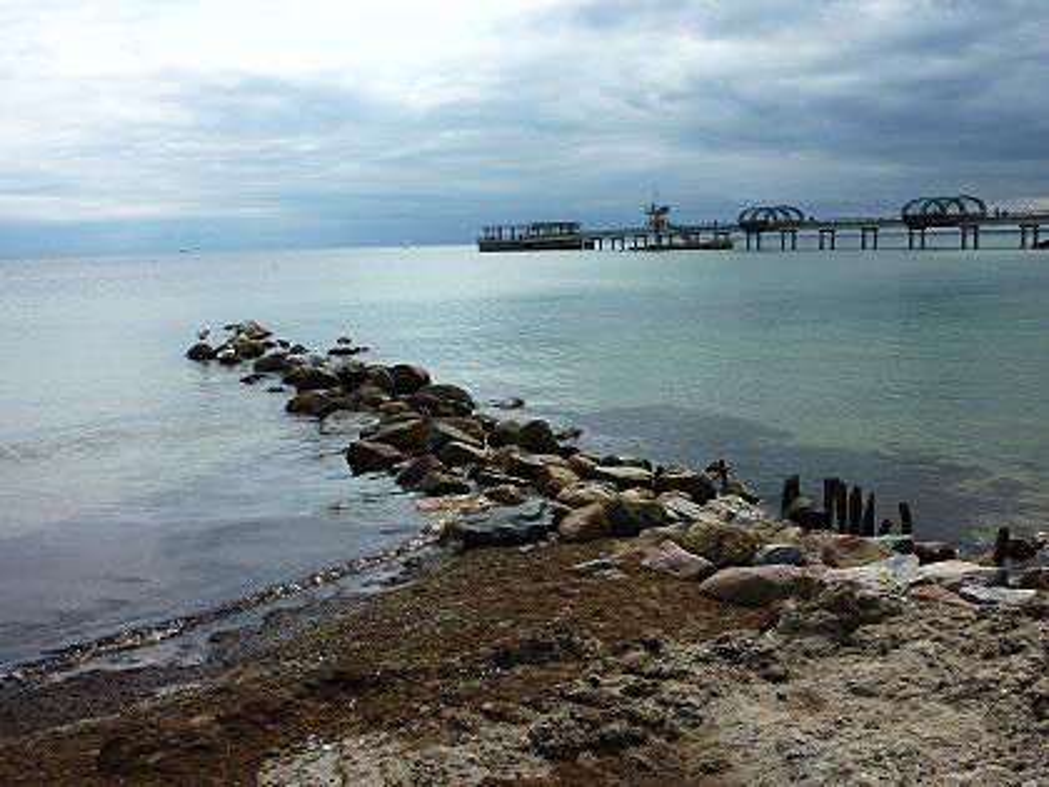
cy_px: 394
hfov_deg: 52.6
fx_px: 1061
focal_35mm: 35
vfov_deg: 40.7
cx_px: 524
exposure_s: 1/640
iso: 80
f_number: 5.6
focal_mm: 5.7
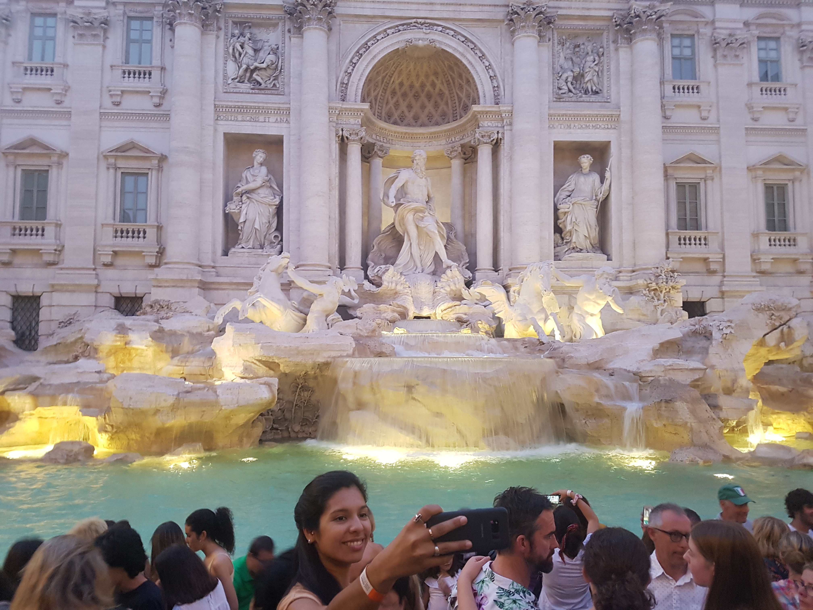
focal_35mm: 26
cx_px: 406
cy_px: 305
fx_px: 611
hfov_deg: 67.3
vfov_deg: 53.1
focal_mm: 4.2
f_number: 1.7
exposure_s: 1/13
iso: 250
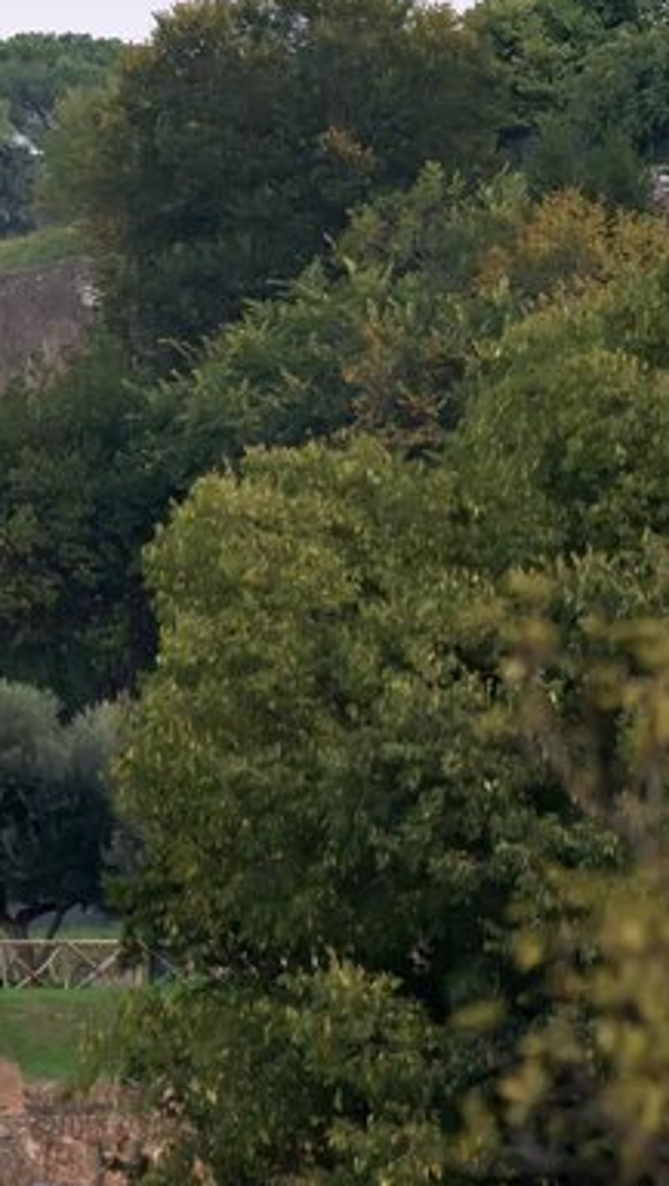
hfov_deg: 2.1
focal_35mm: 574
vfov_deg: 3.8
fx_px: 18074
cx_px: -3
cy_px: 534
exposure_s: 1/25
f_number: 5.3
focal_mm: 220
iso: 640
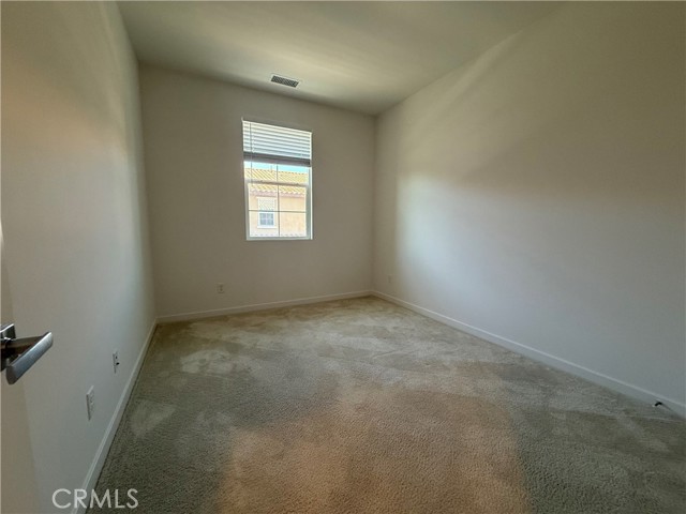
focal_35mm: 14
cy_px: 257
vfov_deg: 85.7
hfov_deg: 102.1
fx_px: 277
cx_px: 343
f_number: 2.2
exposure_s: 1/120
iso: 320
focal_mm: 2.22
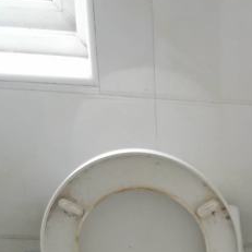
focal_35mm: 110
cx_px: 362
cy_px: 411
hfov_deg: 14.9
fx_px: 906
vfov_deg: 14.4
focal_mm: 5.56
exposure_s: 1/60
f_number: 1.6
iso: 125
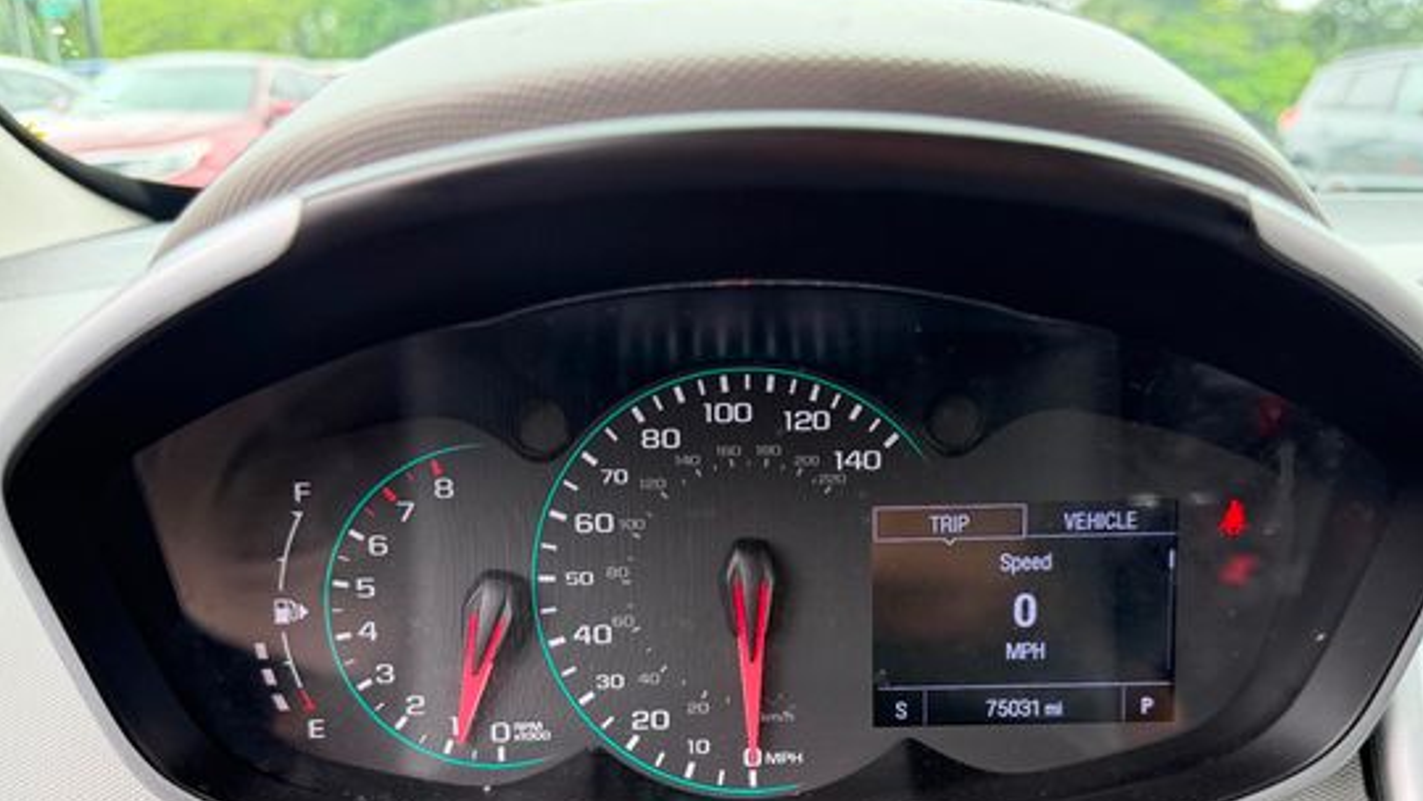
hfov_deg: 62.6
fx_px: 1170
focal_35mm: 31
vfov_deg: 36.8
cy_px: 606
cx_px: 754
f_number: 1.78
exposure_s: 1/230
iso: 200
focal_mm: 6.76
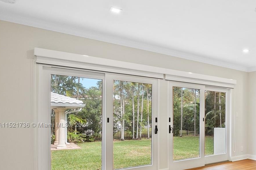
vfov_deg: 46.3
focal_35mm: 27
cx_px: 227
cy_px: 125
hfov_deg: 58.4
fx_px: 192
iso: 500
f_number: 8
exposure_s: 1/15
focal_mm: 10
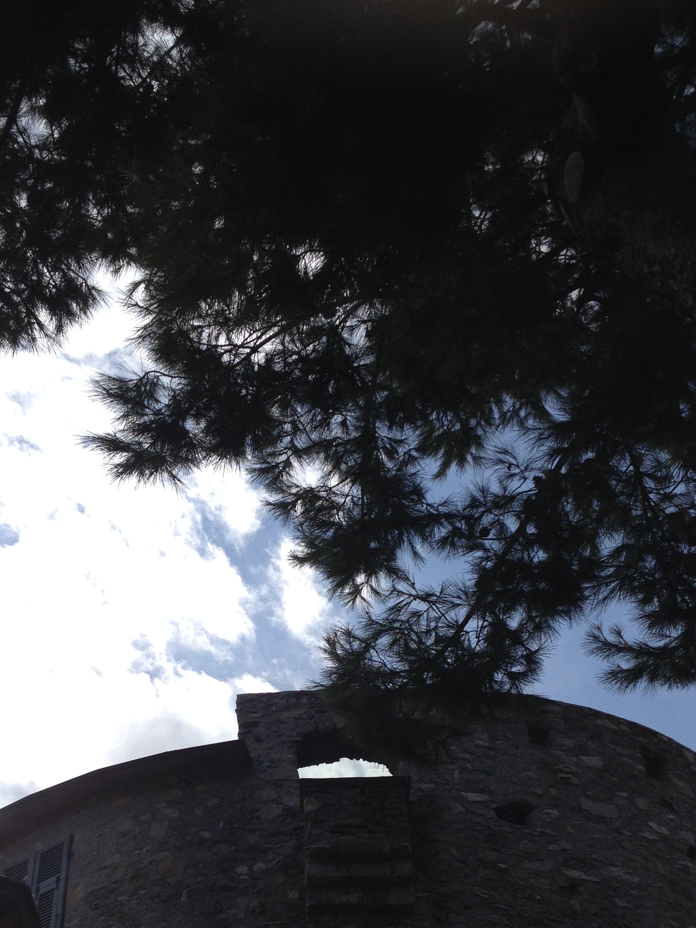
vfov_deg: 36.0
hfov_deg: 28.0
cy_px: 688
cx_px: 280
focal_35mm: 52
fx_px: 1394
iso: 50
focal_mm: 4.28
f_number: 2.4
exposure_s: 1/3247
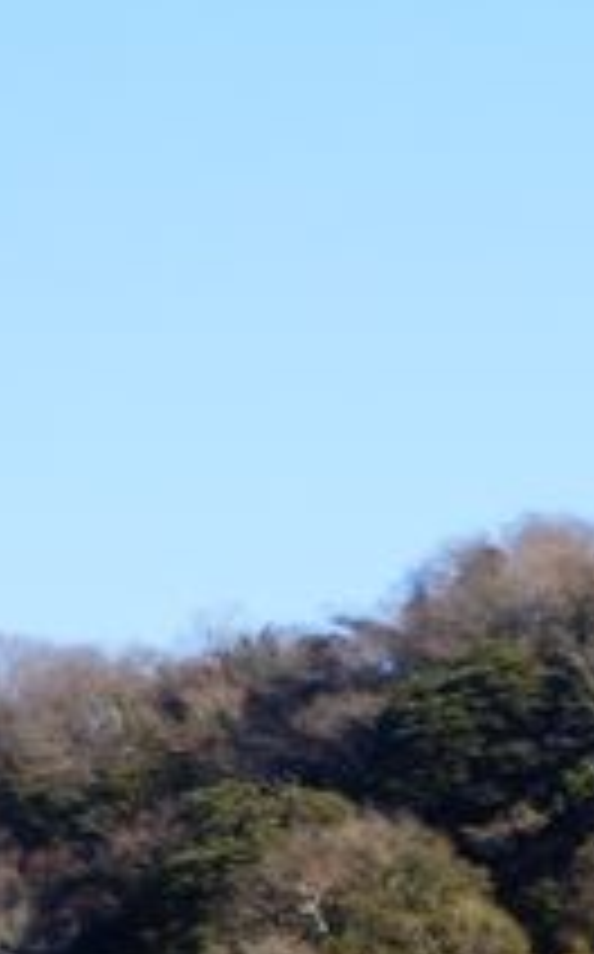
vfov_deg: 5.5
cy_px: 1107
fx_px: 9973
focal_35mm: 384
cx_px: 1674
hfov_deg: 3.3
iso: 80
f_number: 5.3
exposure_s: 1/250
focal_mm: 17.1
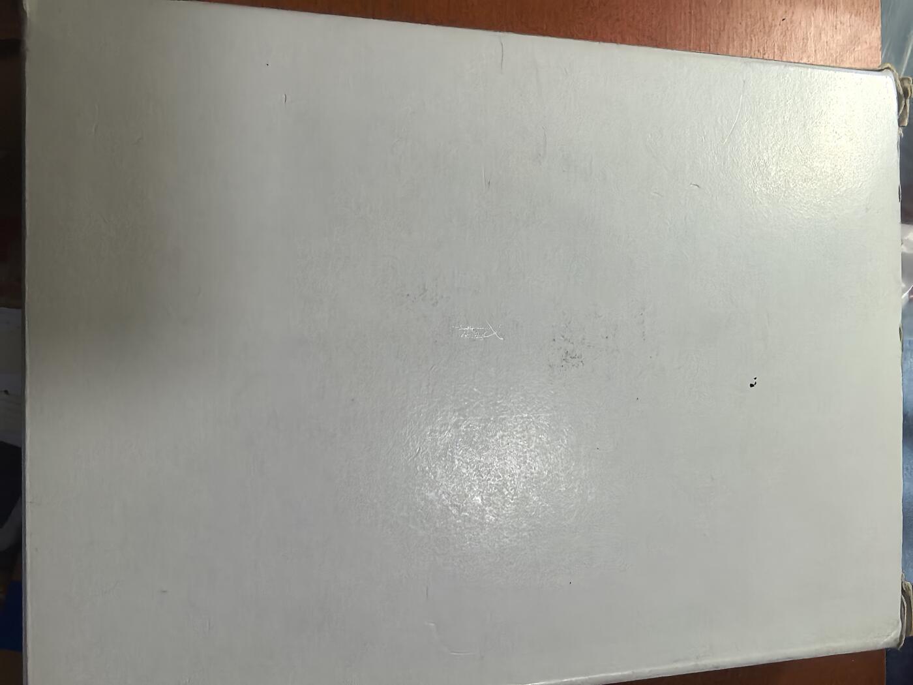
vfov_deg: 56.8
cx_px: 456
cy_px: 342
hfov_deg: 71.6
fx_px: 633
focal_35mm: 24
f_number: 2.2
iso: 160
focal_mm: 1.68
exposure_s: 1/33.3
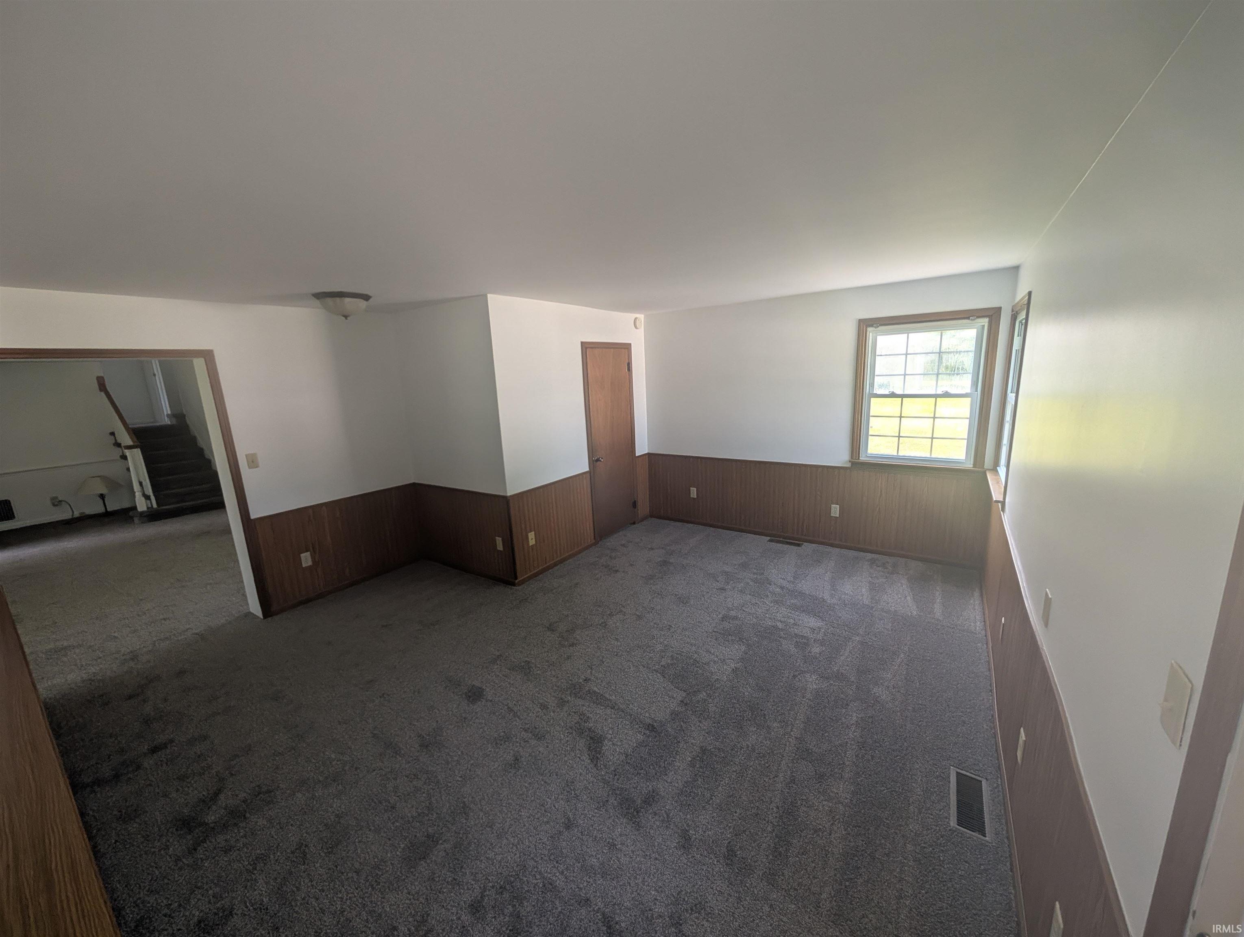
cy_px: 468
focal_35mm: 12
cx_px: 622
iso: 56
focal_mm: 2.02
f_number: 1.7
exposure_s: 1/92.3
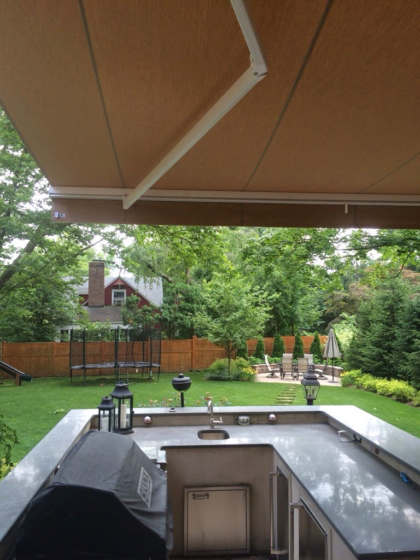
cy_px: 280
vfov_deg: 60.0
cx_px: 210
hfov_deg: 46.8
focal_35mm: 30
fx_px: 485
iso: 32
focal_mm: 4.12
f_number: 2.2
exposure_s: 1/121
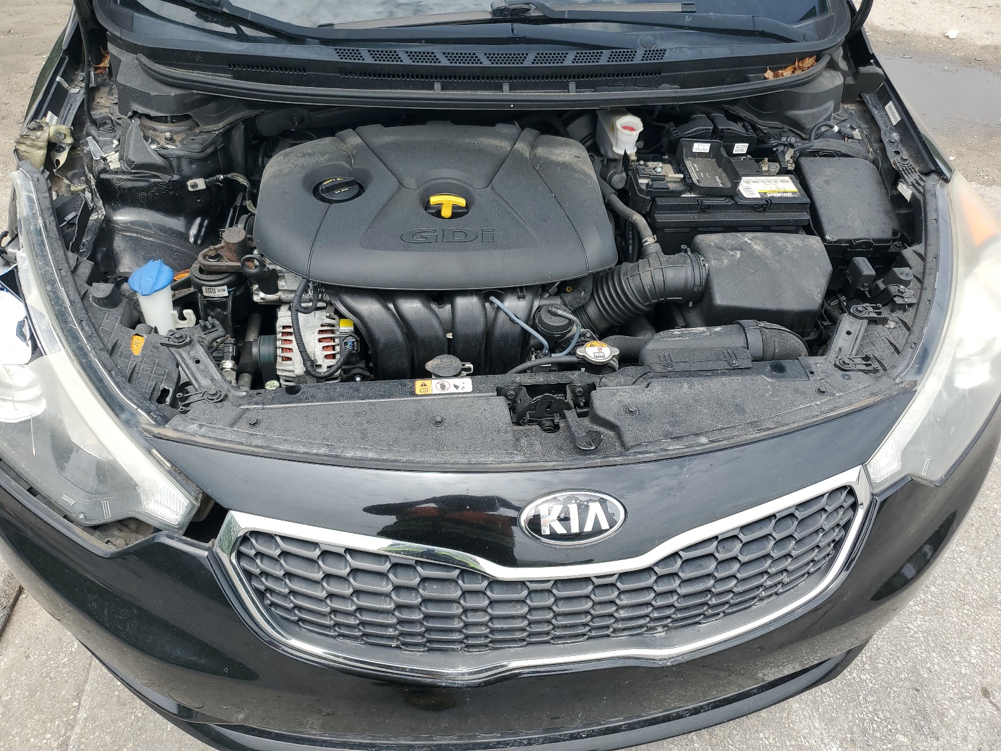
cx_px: 500
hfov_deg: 67.3
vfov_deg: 53.1
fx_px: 752
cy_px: 376
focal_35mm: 26
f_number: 1.5
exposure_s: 1/1250
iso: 50
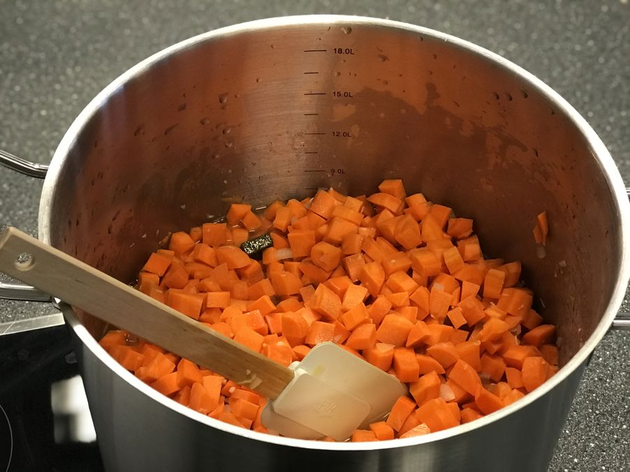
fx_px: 1037
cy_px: 236
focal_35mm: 57
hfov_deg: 33.8
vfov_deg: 25.6
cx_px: 315
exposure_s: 1/50
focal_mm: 6.6
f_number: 2.8
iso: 200
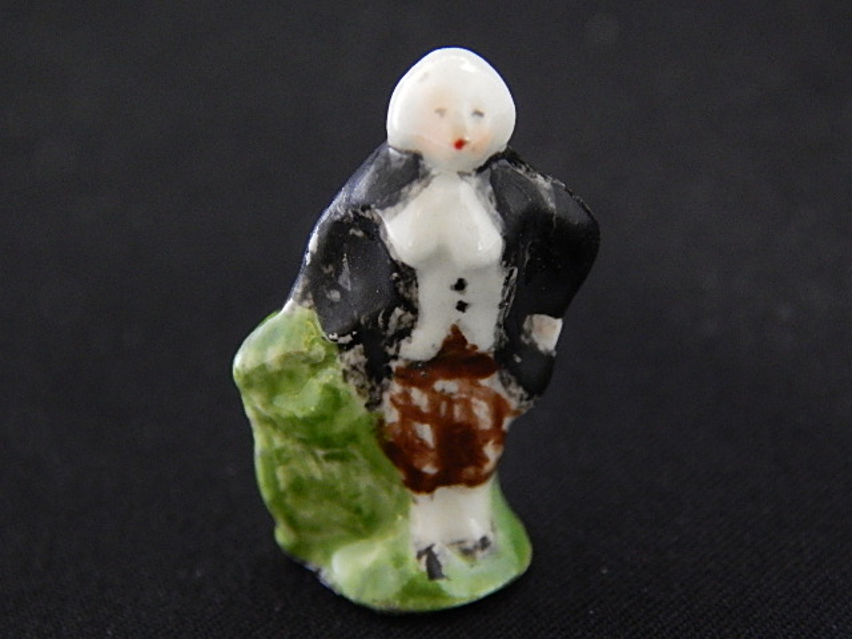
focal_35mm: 132
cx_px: 426
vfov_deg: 11.2
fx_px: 3249
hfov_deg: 14.9
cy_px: 320
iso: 800
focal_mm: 23.4
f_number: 4.8
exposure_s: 1/6
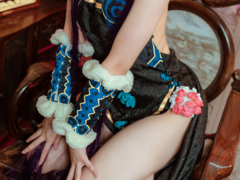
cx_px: 104
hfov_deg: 29.4
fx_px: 457
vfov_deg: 21.8
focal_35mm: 66
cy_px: 20
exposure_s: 1/200
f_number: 2.2
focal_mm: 35
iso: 250
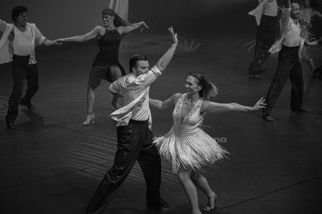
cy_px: 107
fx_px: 903
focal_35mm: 101
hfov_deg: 20.2
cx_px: 161
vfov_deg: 13.5
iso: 2500
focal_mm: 101
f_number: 2.8
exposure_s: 1/1000
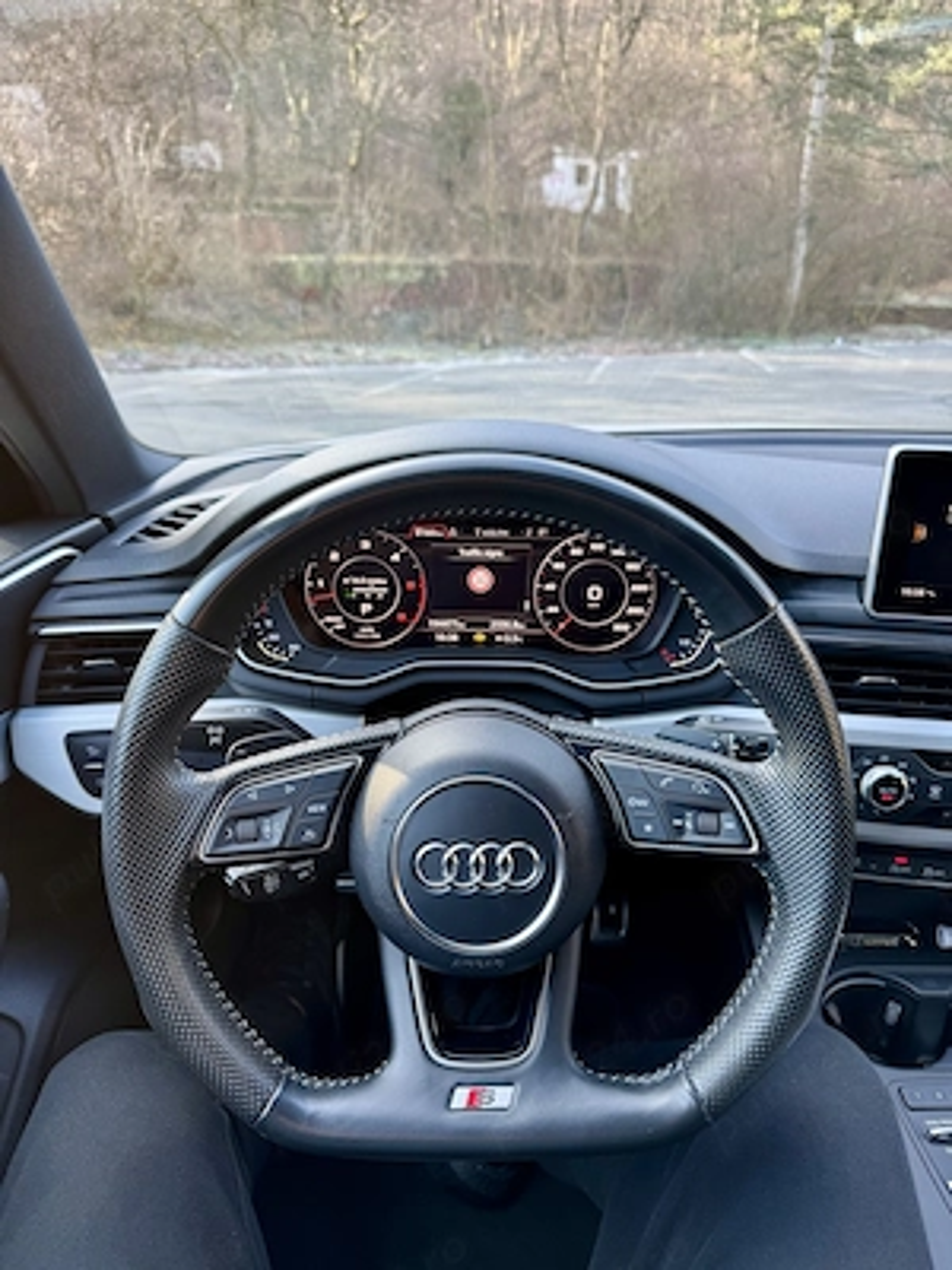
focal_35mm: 24
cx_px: 476
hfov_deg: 56.8
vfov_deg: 71.6
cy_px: 635
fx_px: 880
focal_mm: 6.76
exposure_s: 1/121
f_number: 1.78
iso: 100
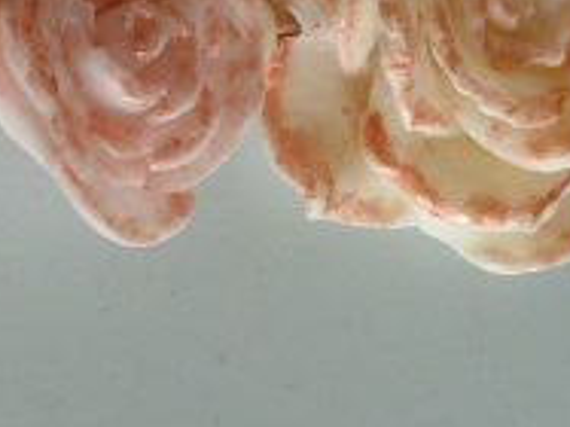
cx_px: 235
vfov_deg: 14.1
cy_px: 79
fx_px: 1711
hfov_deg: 18.9
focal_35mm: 104
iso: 125
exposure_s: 1/60
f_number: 2.8
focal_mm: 4.5
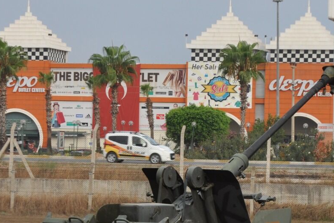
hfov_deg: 10.5
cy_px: 233
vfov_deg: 7.0
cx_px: 189
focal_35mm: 196
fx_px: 1818
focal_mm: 50
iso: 200
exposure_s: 1/200
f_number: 8
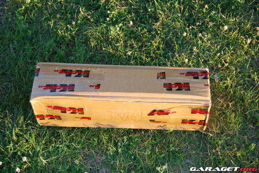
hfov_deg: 35.1
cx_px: 130
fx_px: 410
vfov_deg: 23.8
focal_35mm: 57
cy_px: 86
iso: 400
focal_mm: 38
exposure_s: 1/125
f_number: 5.6
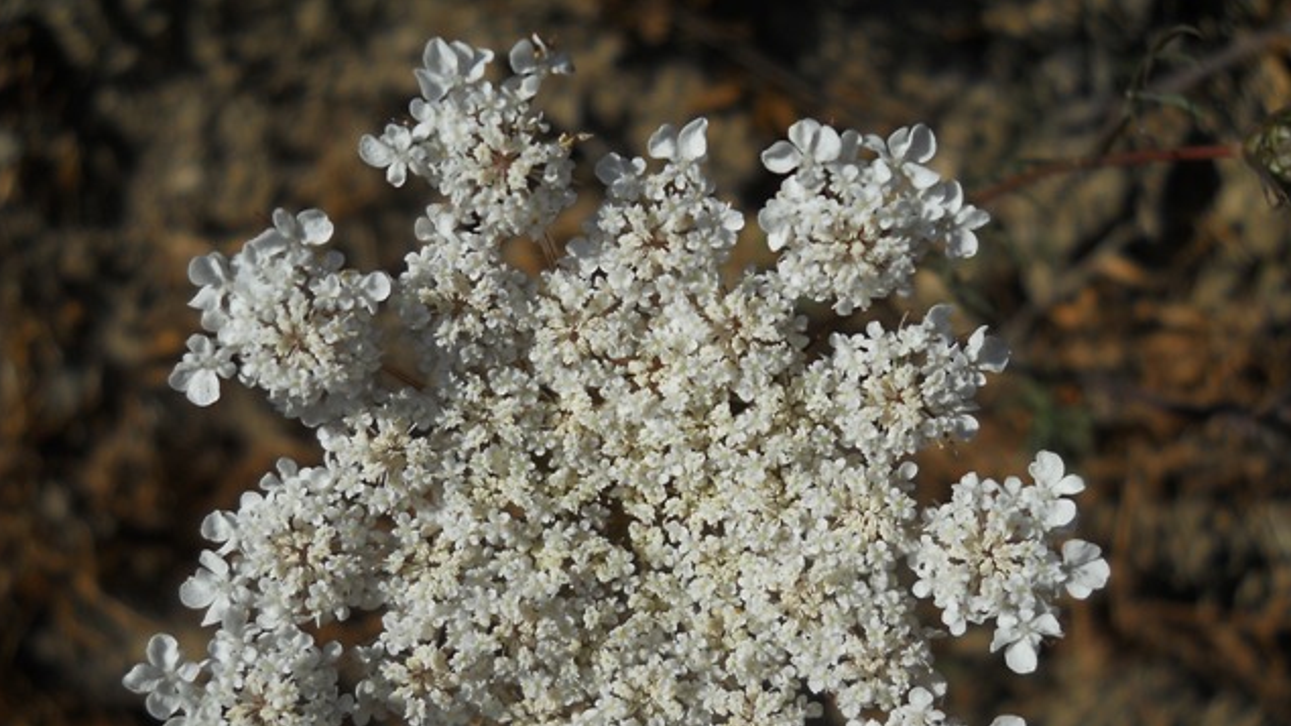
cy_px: 484
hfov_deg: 45.5
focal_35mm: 45
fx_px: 1540
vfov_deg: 26.4
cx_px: 642
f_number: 5.5
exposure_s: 1/800
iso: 80
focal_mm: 6.72
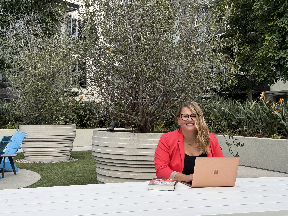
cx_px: 144
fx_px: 399
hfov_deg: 39.7
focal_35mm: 48
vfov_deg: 30.3
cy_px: 108
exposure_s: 1/1984
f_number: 1.78
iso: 64
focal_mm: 6.76
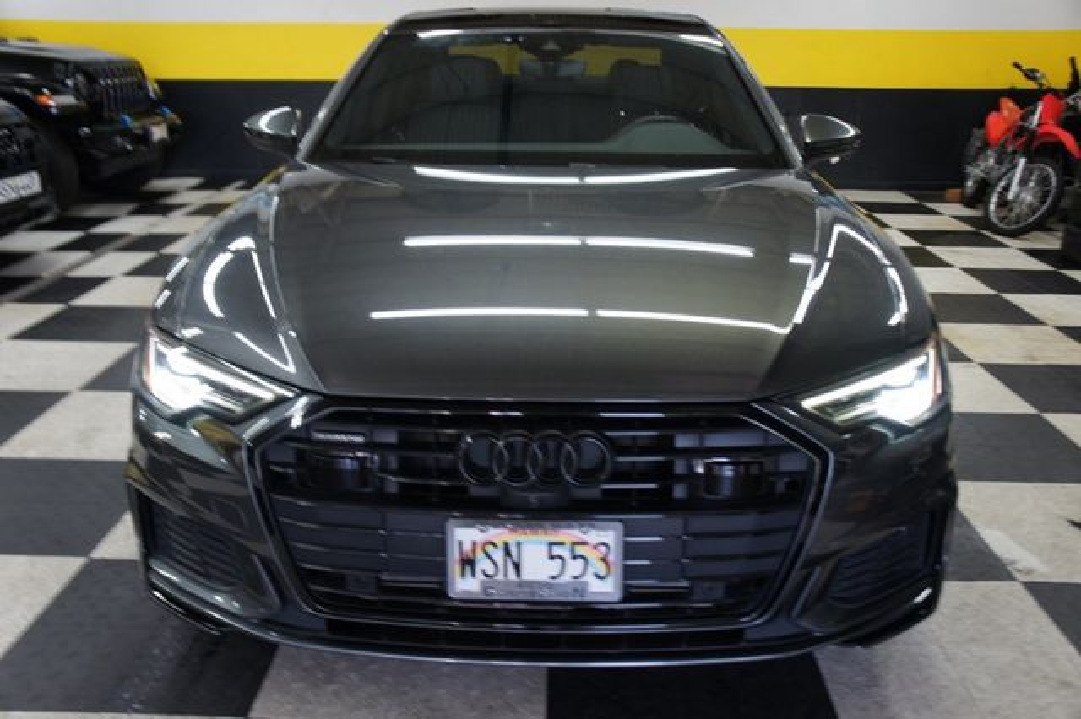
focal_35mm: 32
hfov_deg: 59.5
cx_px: 540
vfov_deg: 41.7
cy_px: 360
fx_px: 945
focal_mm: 21
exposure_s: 1/40
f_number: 4
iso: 250
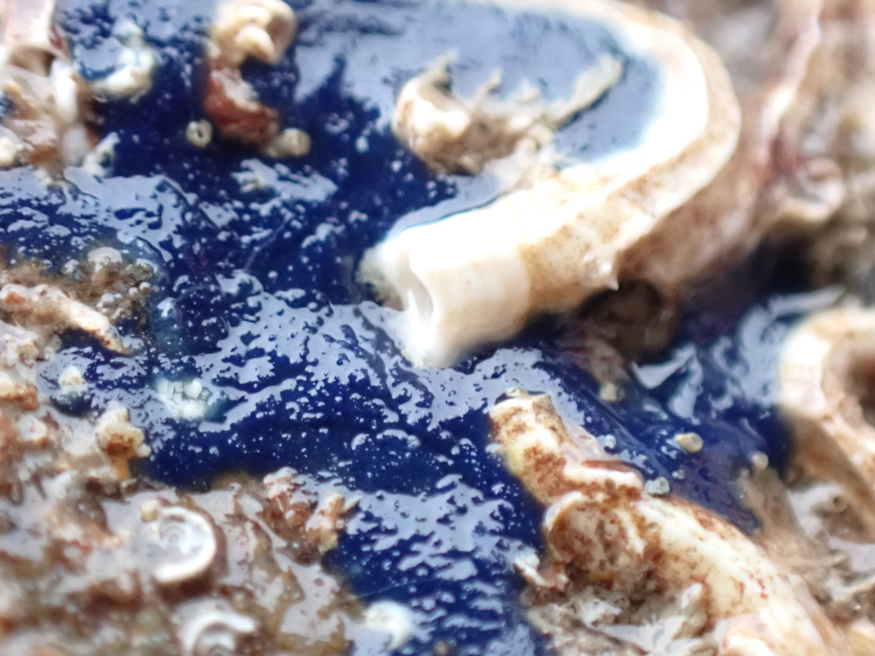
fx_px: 2528
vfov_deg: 14.8
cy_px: 328
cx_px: 438
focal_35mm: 100
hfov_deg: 19.6
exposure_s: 1/60
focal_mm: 18
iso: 1600
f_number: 4.9
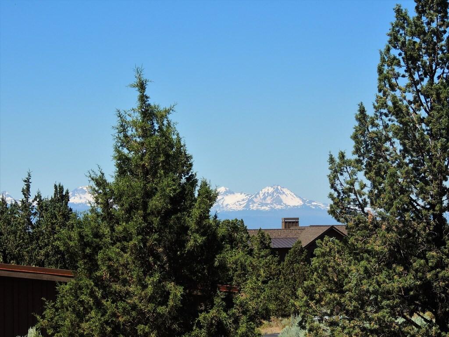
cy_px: 168
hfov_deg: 16.4
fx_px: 1557
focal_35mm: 120
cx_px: 224
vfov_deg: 12.3
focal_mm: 21.4
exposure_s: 1/1000
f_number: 4.2
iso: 100
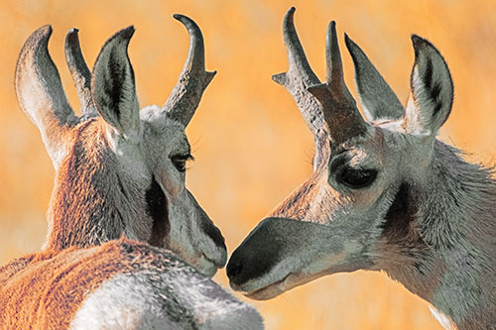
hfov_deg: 1.7
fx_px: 16527
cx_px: 248
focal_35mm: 1200
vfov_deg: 1.1
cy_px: 165
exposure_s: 1/1600
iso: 2800
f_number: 13
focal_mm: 1200
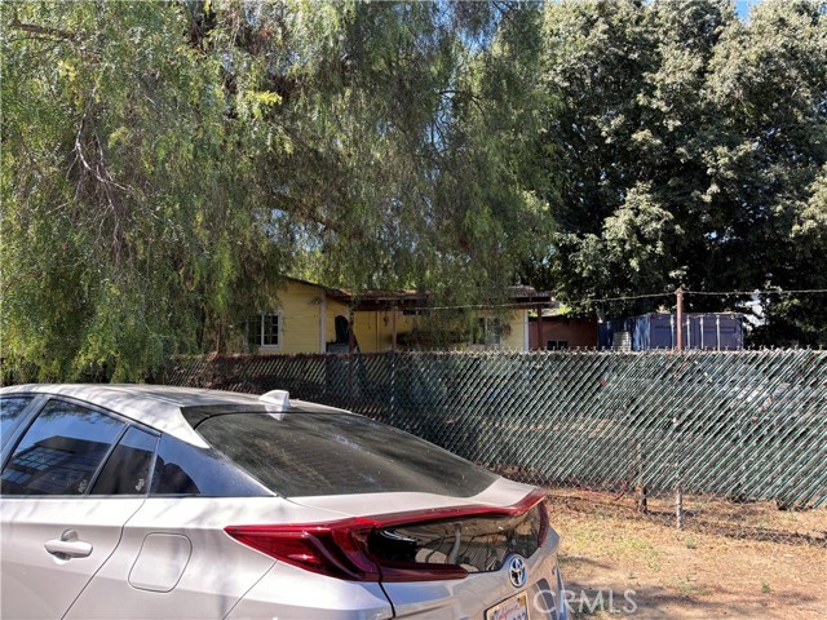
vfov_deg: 53.1
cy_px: 310
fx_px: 621
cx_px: 414
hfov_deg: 67.3
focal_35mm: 26
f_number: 1.6
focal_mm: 5.96
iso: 50
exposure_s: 1/456
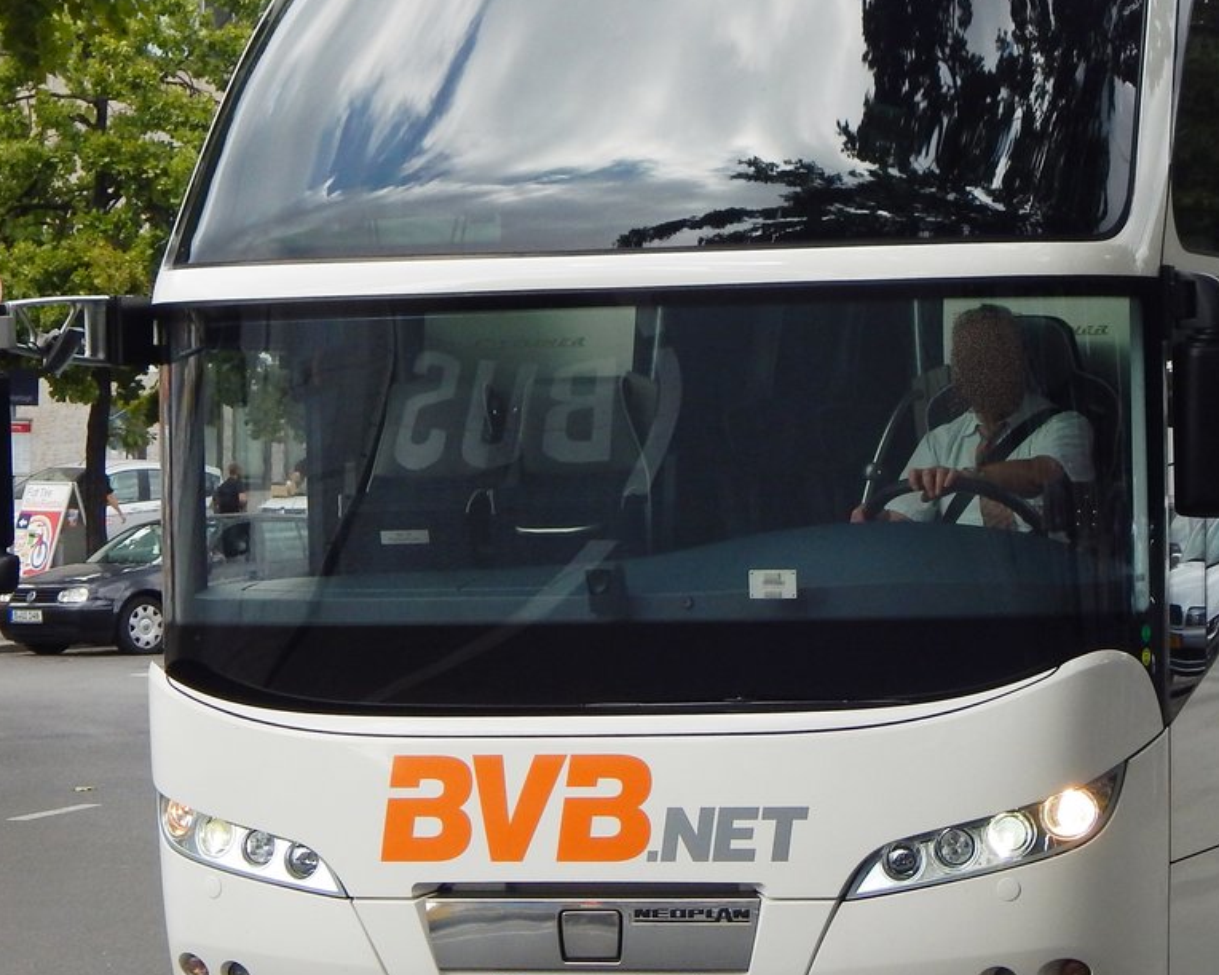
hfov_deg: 16.7
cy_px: 477
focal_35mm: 115
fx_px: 4148
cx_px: 846
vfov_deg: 13.4
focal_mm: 13.5
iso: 125
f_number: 4.2
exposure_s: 1/400
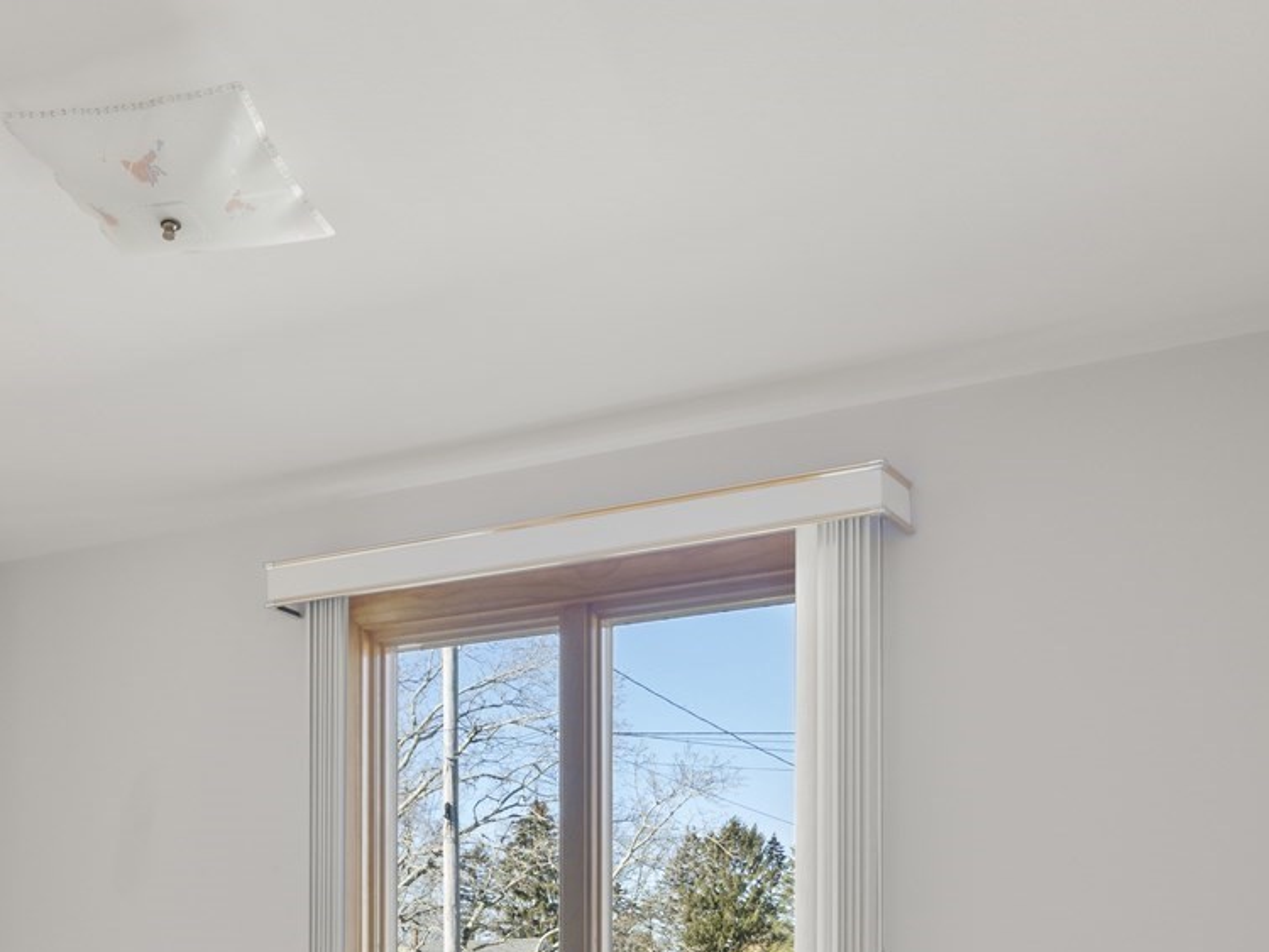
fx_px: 1540
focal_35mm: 42
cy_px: 1019
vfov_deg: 31.0
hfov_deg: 43.3
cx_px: 310
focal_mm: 16
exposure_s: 1/4
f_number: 8
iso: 800
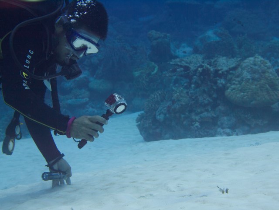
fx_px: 725
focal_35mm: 90
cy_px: 105
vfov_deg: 16.4
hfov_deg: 21.8
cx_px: 140
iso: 320
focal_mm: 45
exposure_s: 1/160
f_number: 8
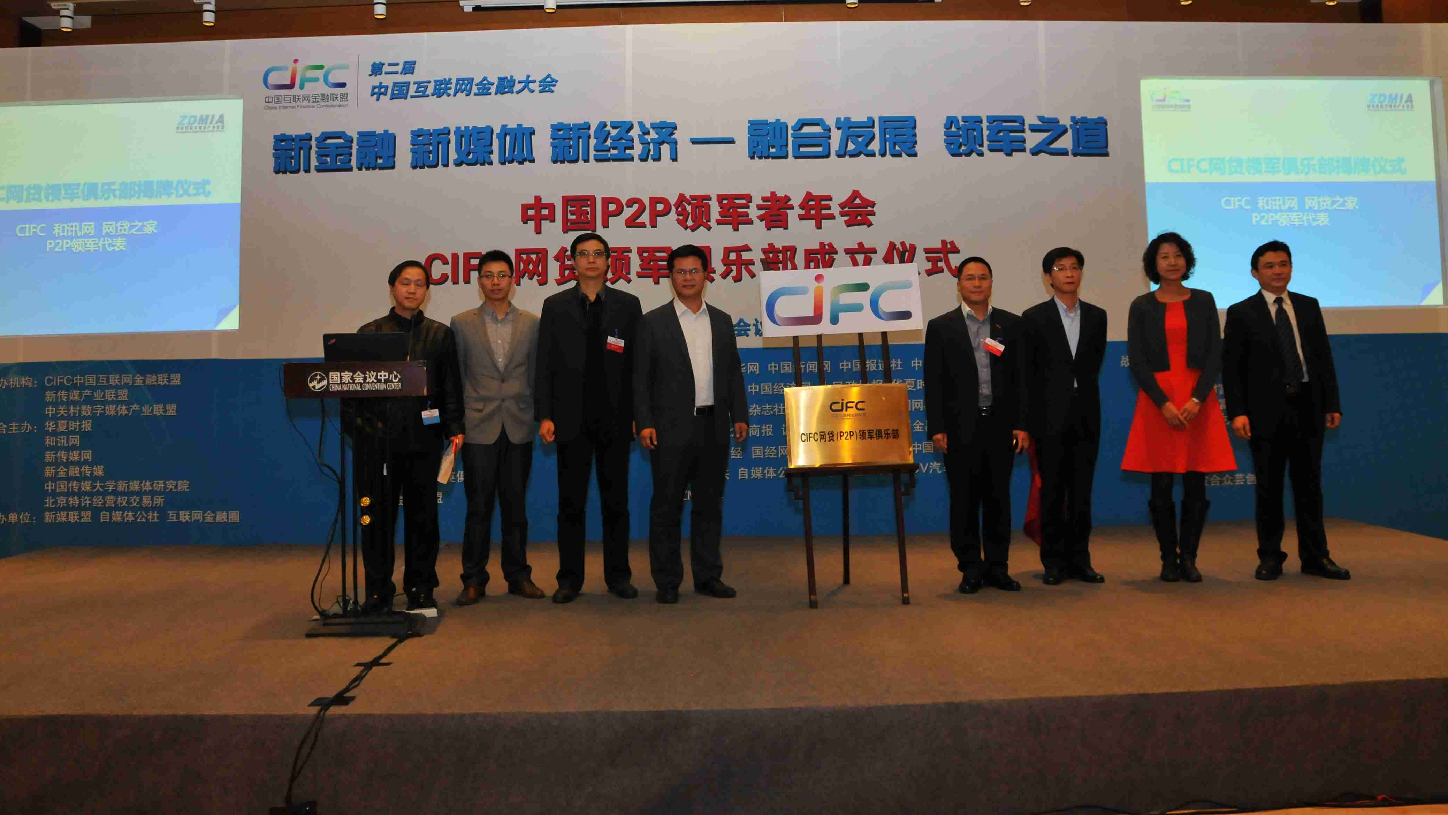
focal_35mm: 28
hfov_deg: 68.8
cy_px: 332
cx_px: 727
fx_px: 1057
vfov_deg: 42.0
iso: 800
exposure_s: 1/100
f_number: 5.6
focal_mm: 17
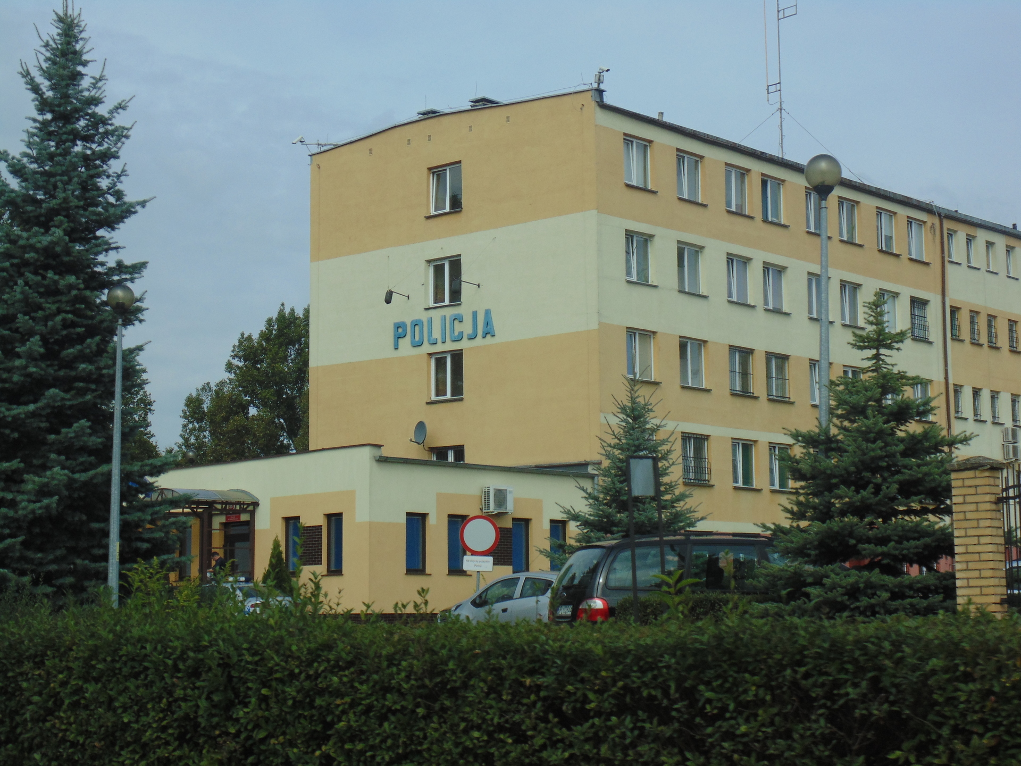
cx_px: 510
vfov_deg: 22.6
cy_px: 383
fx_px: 1917
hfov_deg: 29.8
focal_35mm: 65
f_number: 4.1
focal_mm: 11.7
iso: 80
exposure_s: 1/800
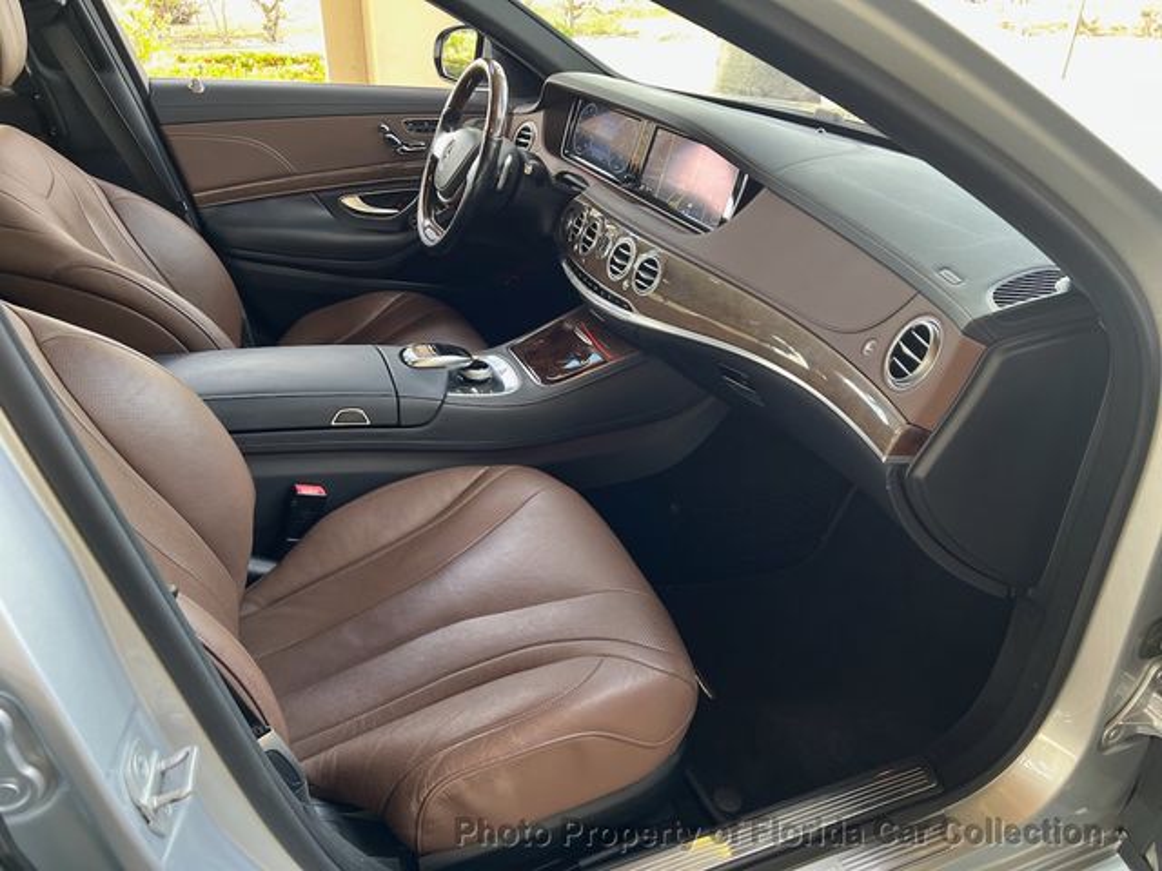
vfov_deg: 53.1
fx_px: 873
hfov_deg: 67.3
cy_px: 436
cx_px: 581
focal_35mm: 26
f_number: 1.5
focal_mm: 5.7
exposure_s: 1/120
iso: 125
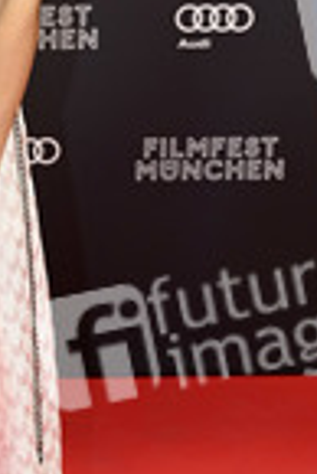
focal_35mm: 146
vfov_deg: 14.0
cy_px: 170
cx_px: -95
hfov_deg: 9.3
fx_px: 1924
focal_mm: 53
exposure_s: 1/125
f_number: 6.3
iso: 800
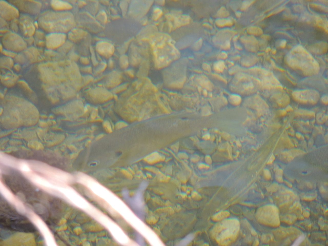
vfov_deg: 1.5
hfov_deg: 2.0
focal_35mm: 1000
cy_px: 123
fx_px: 9475
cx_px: 164
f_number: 5.9
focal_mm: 180
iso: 400
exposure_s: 1/125
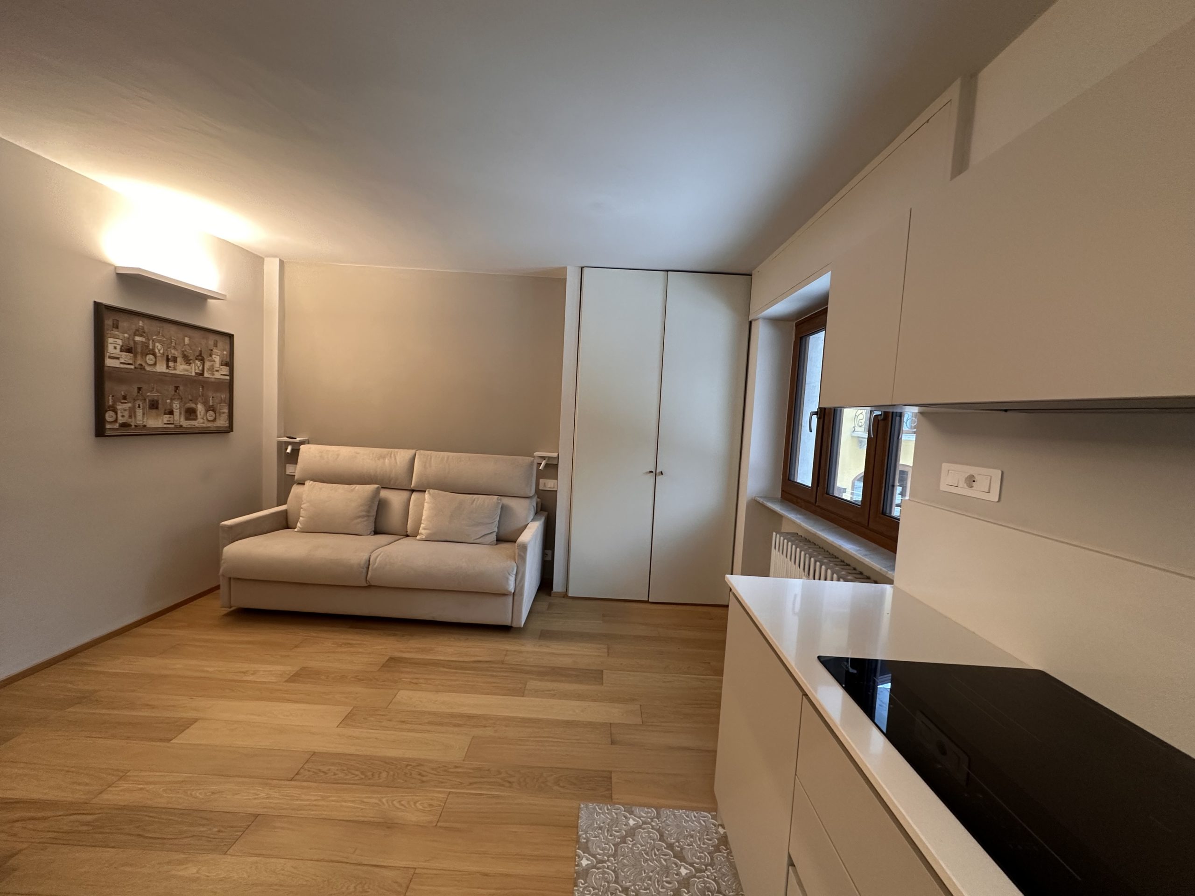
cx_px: 598
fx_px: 483
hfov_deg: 102.1
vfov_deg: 85.7
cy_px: 448
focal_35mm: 14
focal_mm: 2.22
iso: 160
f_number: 2.2
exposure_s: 1/50
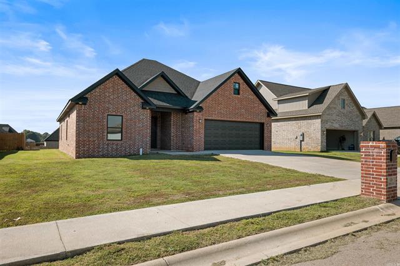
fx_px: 255
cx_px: 200
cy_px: 133
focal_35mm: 23
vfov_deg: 55.1
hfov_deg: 76.1
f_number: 8
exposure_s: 1/250
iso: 100
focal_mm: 23
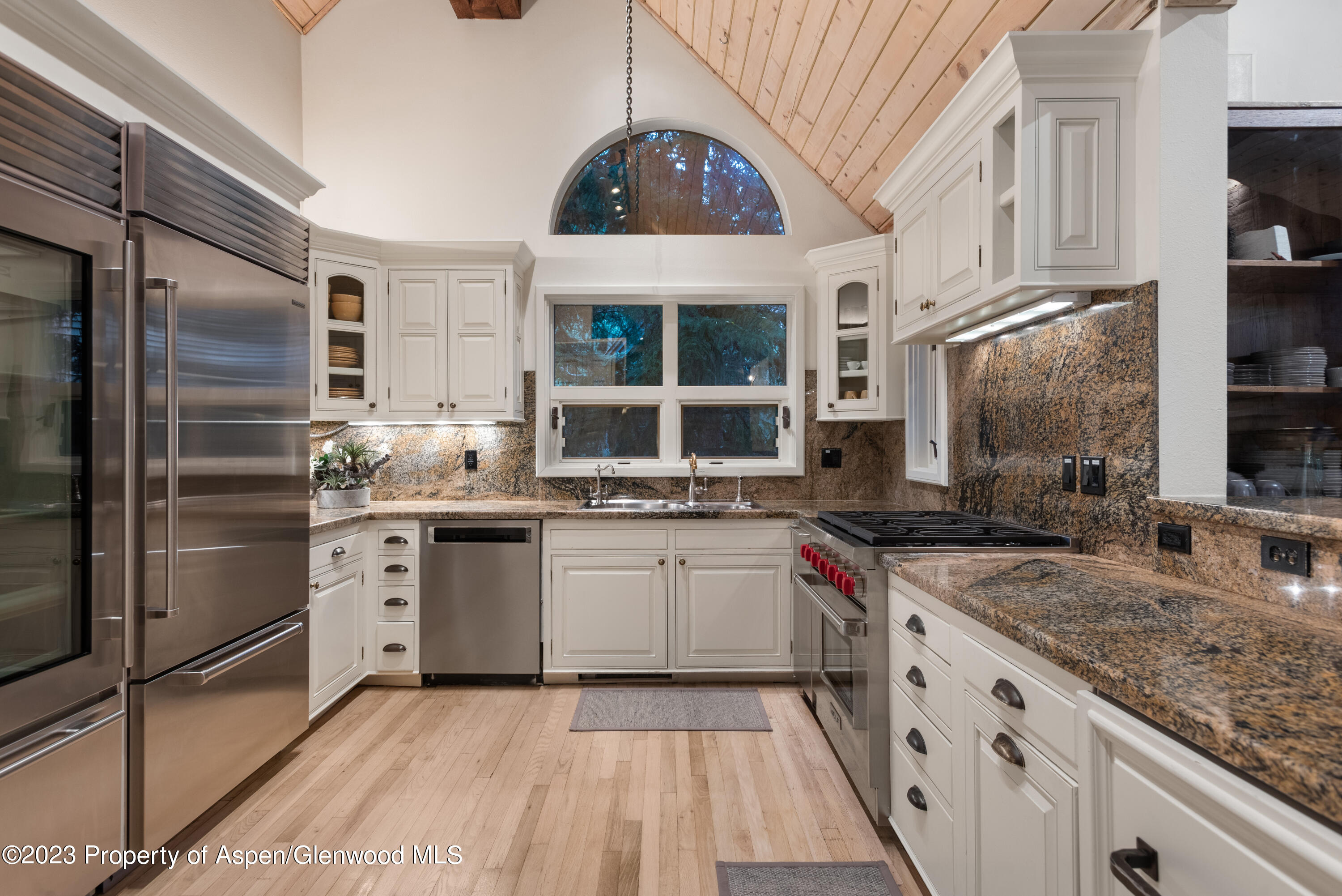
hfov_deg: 84.0
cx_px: 671
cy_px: 448
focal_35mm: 20
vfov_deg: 62.0
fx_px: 746
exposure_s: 1.3
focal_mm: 20
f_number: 7.1
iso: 500
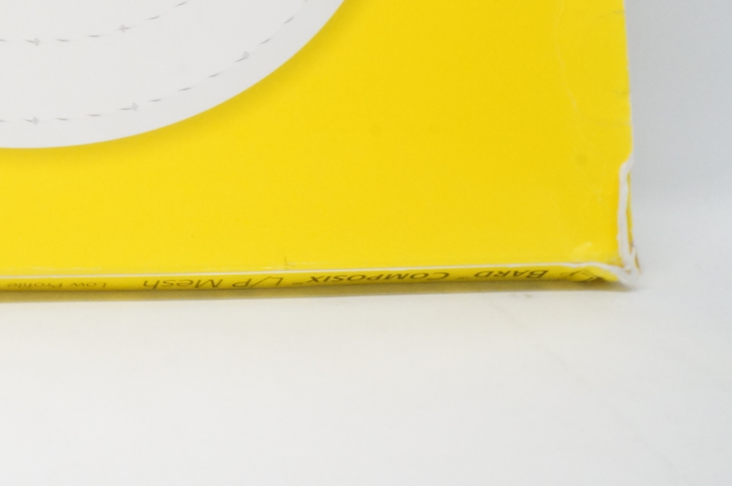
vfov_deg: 17.6
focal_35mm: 73
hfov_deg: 24.4
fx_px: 1483
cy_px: -116
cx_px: -203
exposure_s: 1/13
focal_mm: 18
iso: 1600
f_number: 22
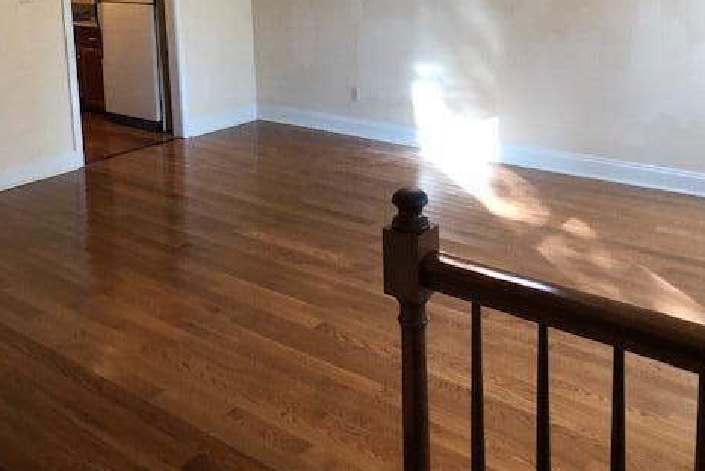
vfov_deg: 31.9
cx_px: 346
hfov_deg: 48.4
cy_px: 51
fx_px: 784
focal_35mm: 40
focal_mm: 3.99
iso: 40
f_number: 1.8
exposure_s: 1/15
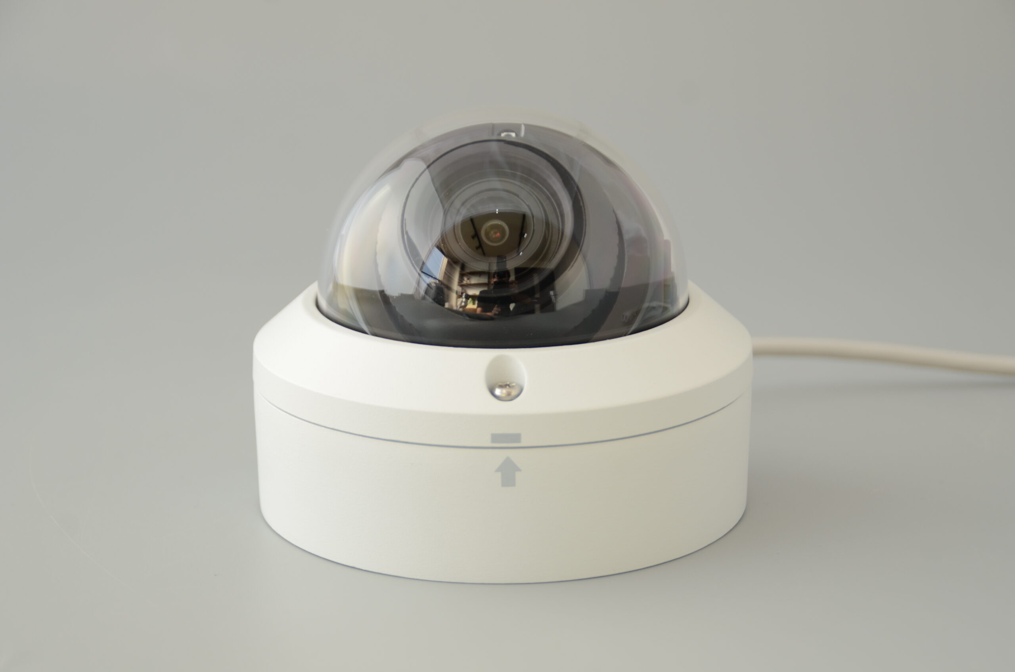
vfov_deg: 15.1
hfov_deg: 22.7
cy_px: 336
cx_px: 508
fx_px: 2532
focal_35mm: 90
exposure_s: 1/40
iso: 200
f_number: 5
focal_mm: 60
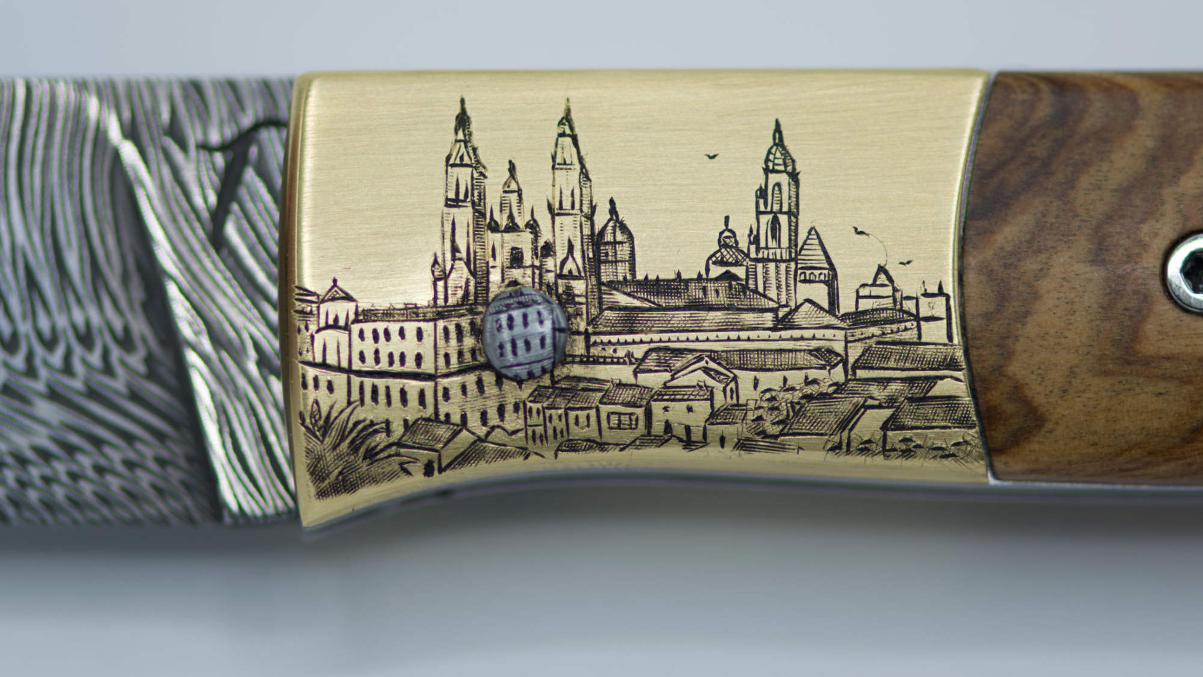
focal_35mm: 166
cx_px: 602
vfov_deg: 7.3
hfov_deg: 13.0
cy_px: 316
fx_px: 5280
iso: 100
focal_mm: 105
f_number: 10
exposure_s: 1/10
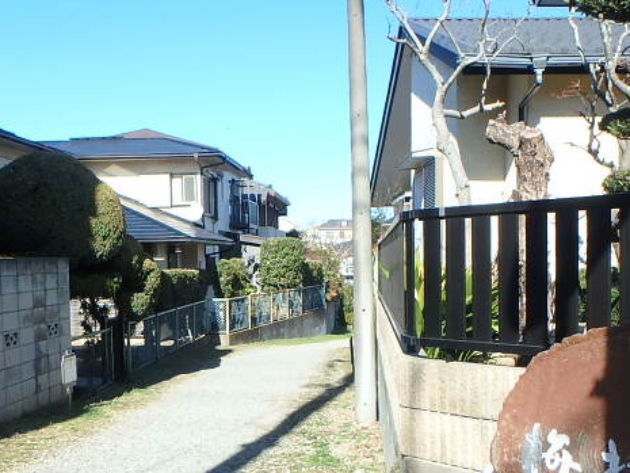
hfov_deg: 43.8
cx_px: 313
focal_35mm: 43
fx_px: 783
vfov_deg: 33.2
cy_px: 333
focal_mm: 3.7
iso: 125
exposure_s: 1/640
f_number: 3.5
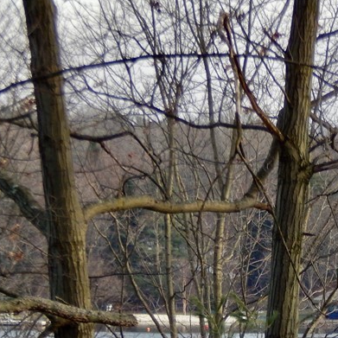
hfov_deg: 3.6
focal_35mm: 484
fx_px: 5347
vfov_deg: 3.6
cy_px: 328
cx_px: 347
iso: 125
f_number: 5.4
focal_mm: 37.1
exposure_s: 1/125
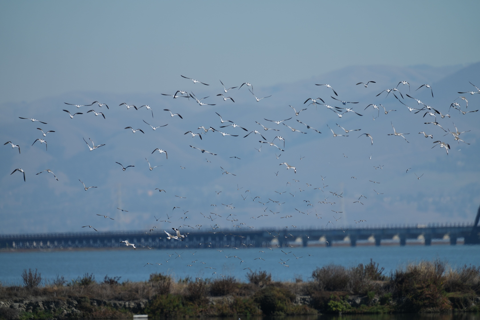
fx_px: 7999
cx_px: 240
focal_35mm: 600
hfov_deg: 3.4
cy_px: 160
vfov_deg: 2.3
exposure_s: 1/2000
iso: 320
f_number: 5.6
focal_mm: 600
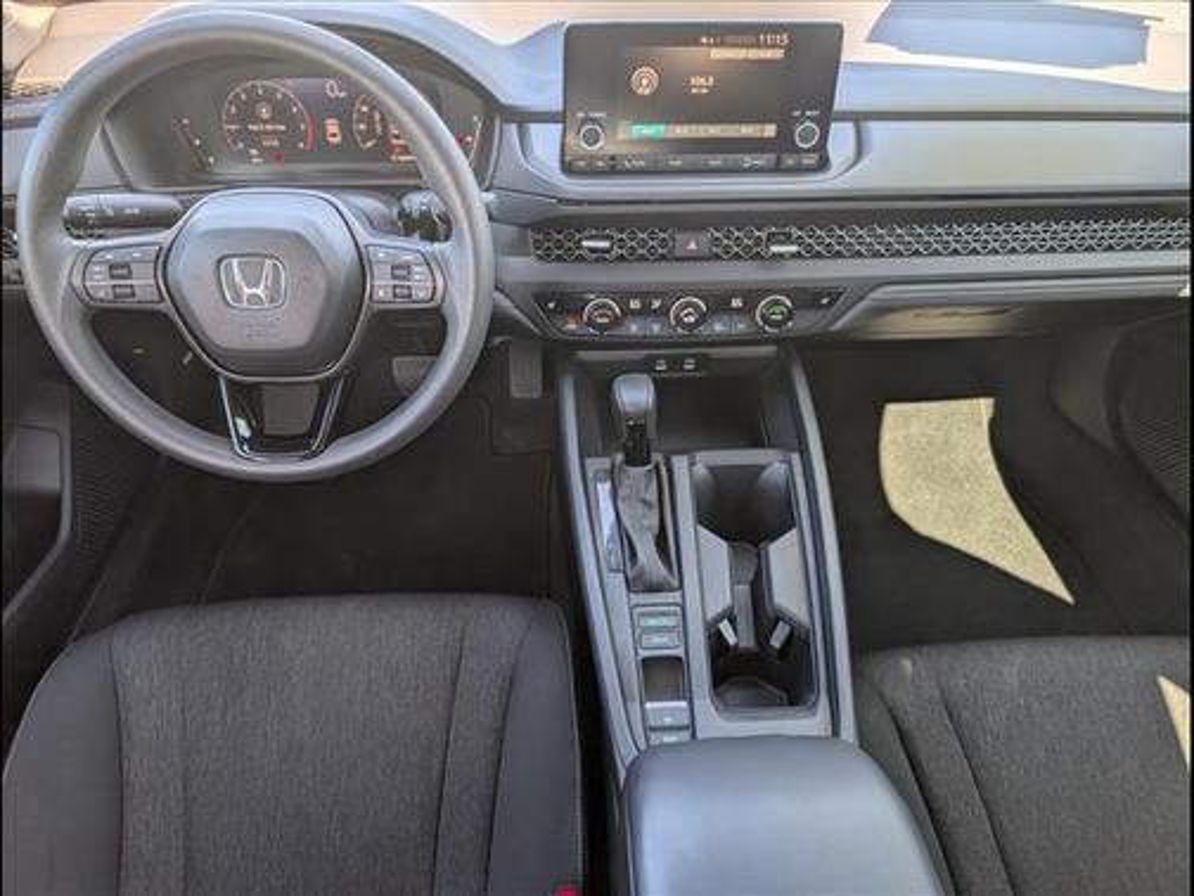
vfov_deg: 56.8
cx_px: 597
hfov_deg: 71.6
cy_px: 448
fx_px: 828
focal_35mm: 24
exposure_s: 1/256
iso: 18
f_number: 1.68
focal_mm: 6.9
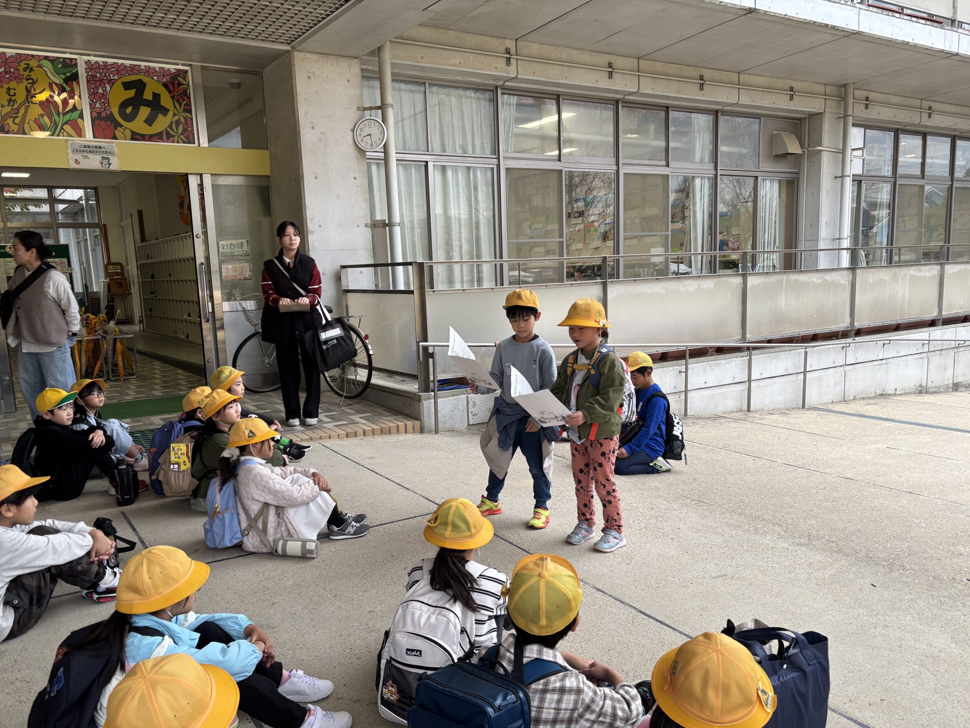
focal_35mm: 28
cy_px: 390
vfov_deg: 49.7
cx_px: 480
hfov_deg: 63.4
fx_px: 785
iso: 100
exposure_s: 1/121
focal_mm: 5.96
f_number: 1.6
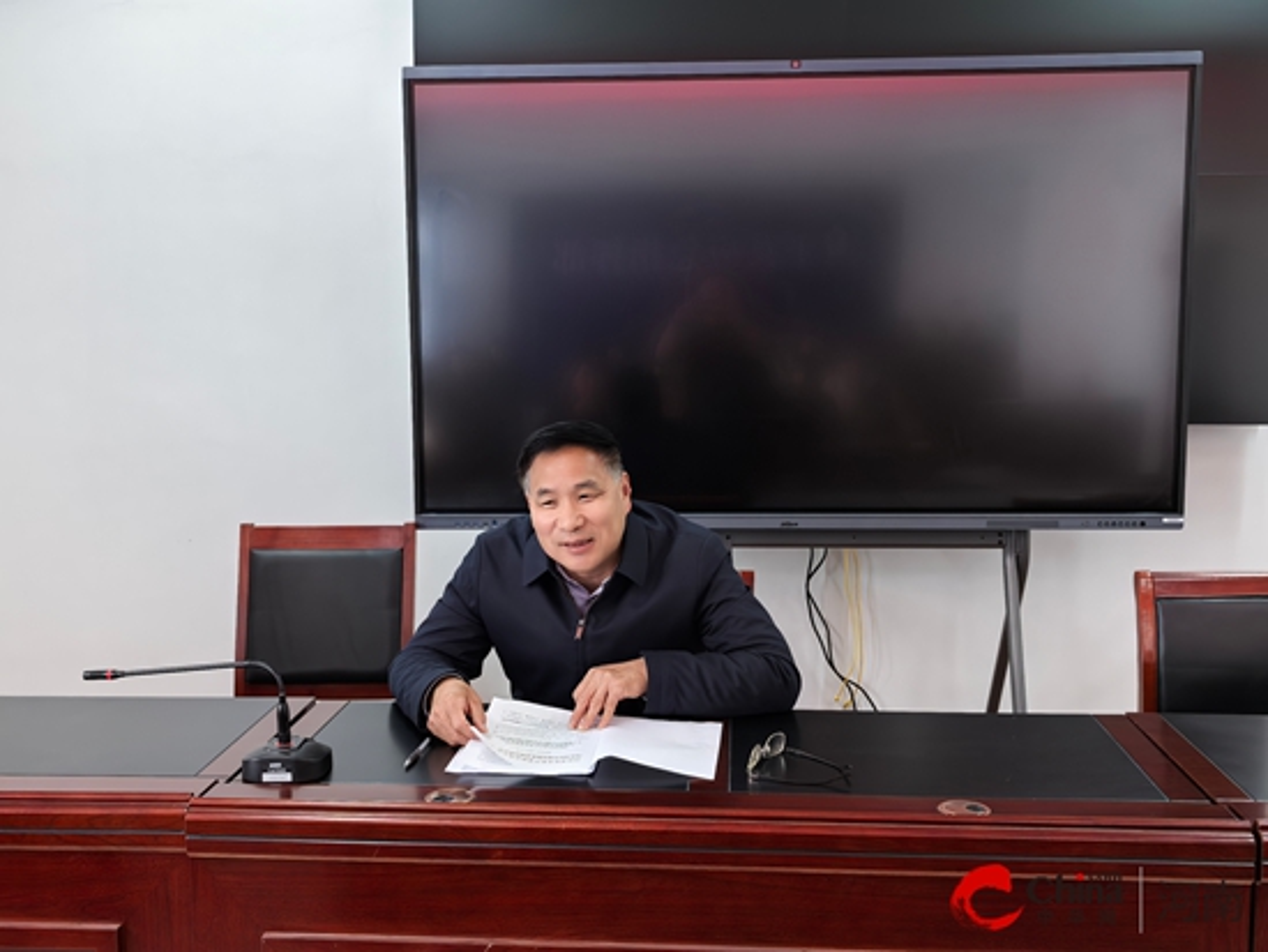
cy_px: 476
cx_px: 634
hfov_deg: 49.0
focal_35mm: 38
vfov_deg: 37.7
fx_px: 1393
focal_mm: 5.75
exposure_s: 1/100
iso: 200
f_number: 2
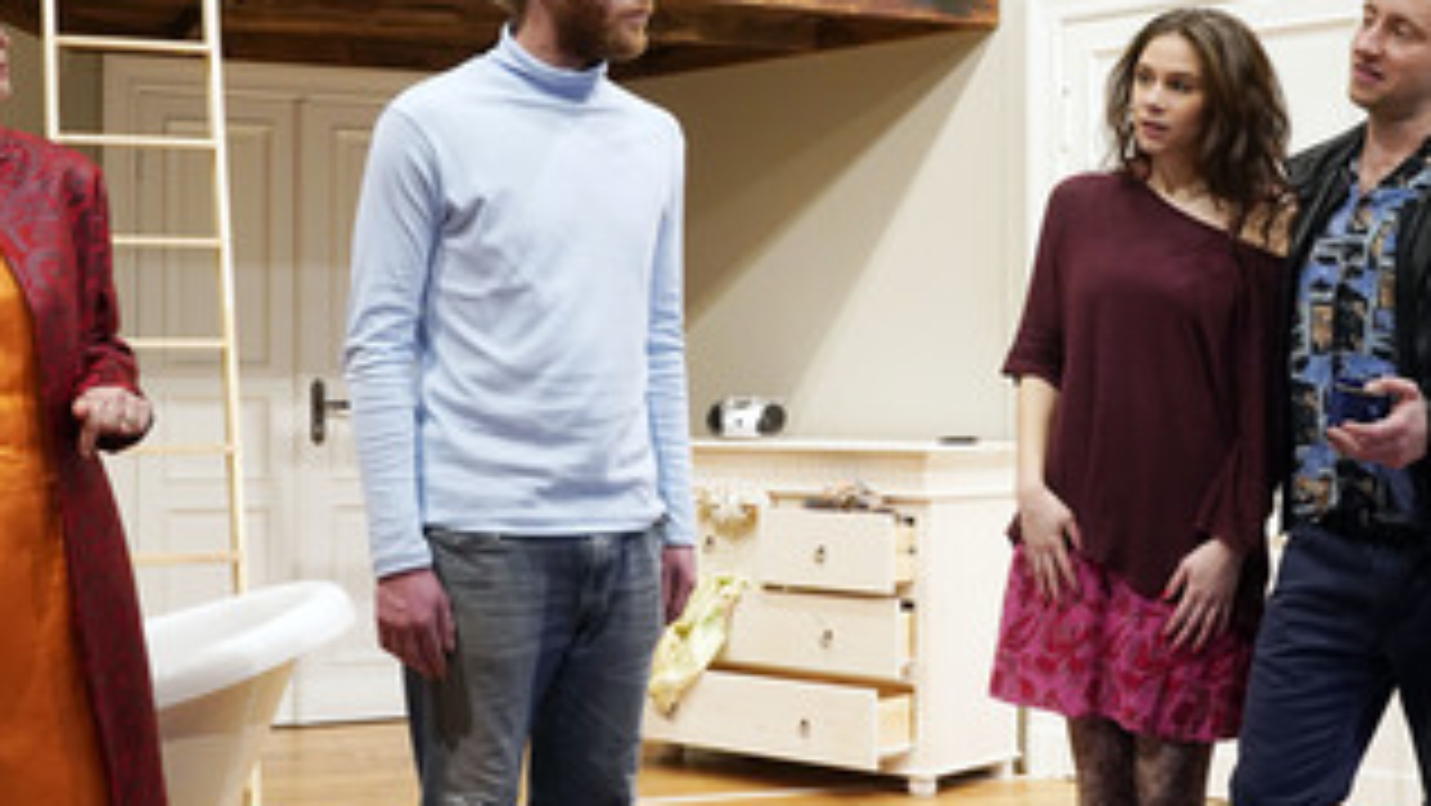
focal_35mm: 49
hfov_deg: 42.1
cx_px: 686
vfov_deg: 24.4
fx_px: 1860
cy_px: 356
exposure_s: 1/125
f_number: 4.5
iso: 3200
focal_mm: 33
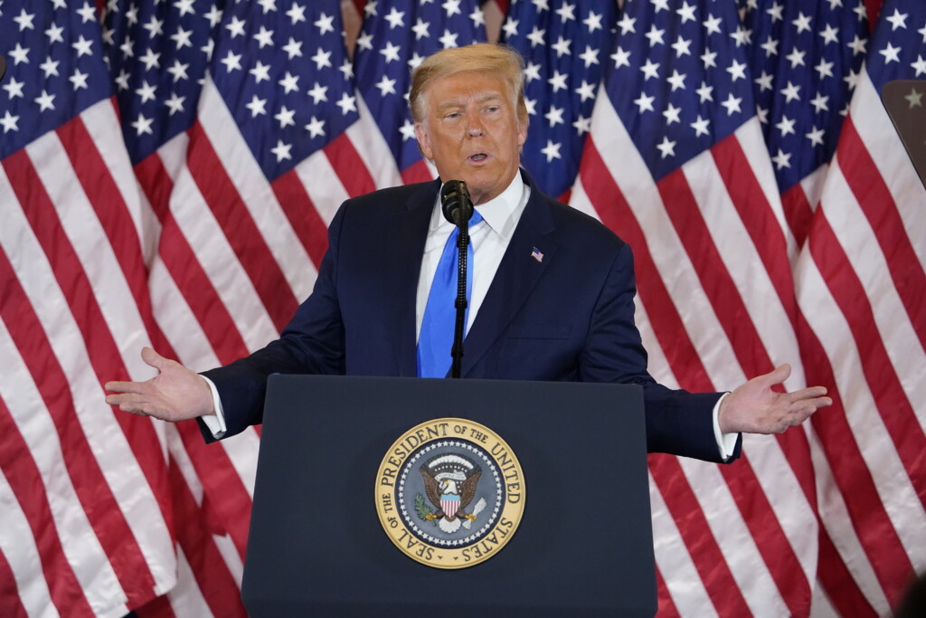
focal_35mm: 303
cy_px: 309
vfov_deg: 4.5
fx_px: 7794
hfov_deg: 6.8
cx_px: 463
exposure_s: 1/320
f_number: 6.3
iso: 5000
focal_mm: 303
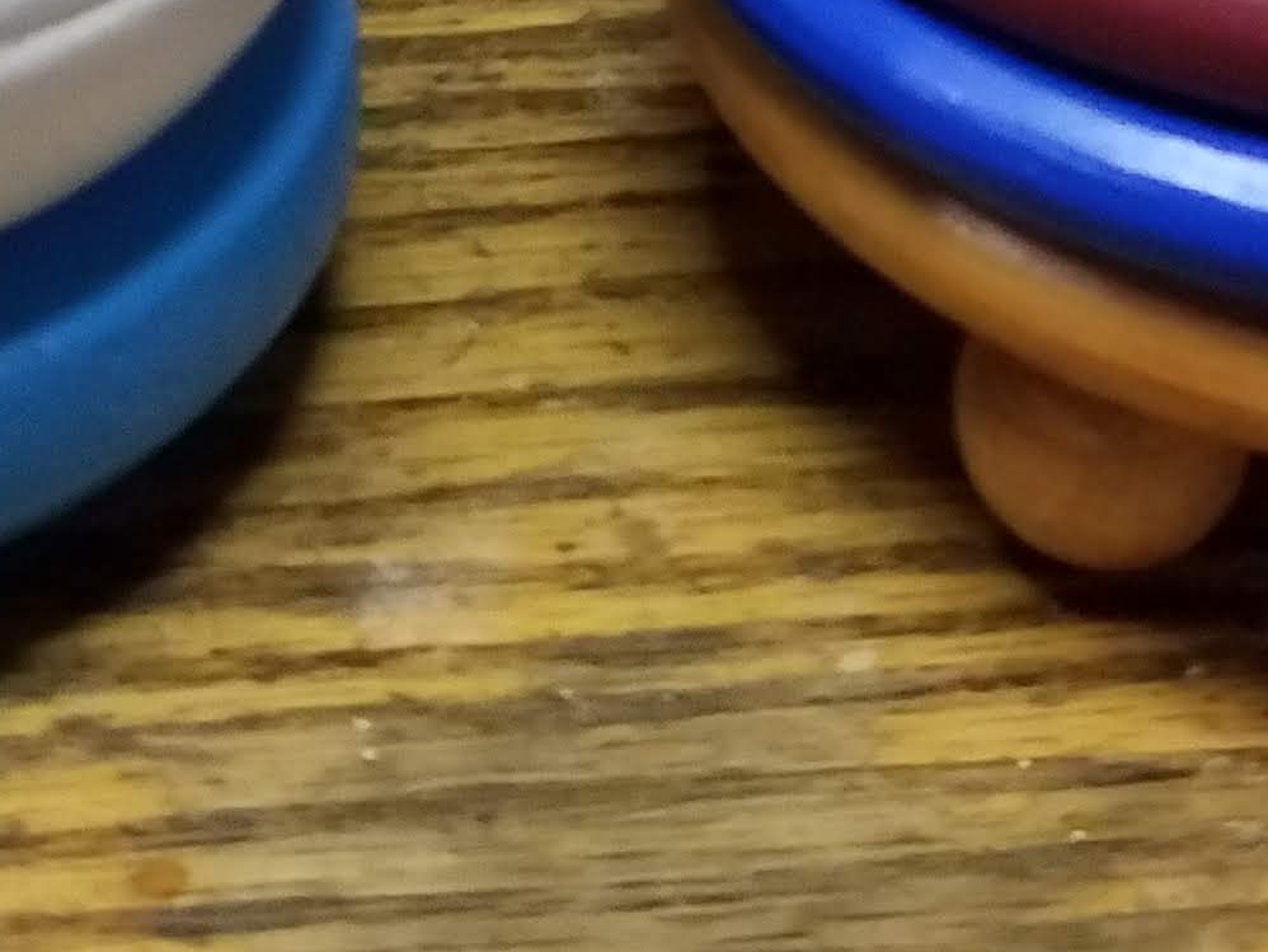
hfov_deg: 18.7
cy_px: -826
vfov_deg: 12.7
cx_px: 529
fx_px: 3847
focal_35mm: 105
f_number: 1.7
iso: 400
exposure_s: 1/60
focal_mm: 4.2
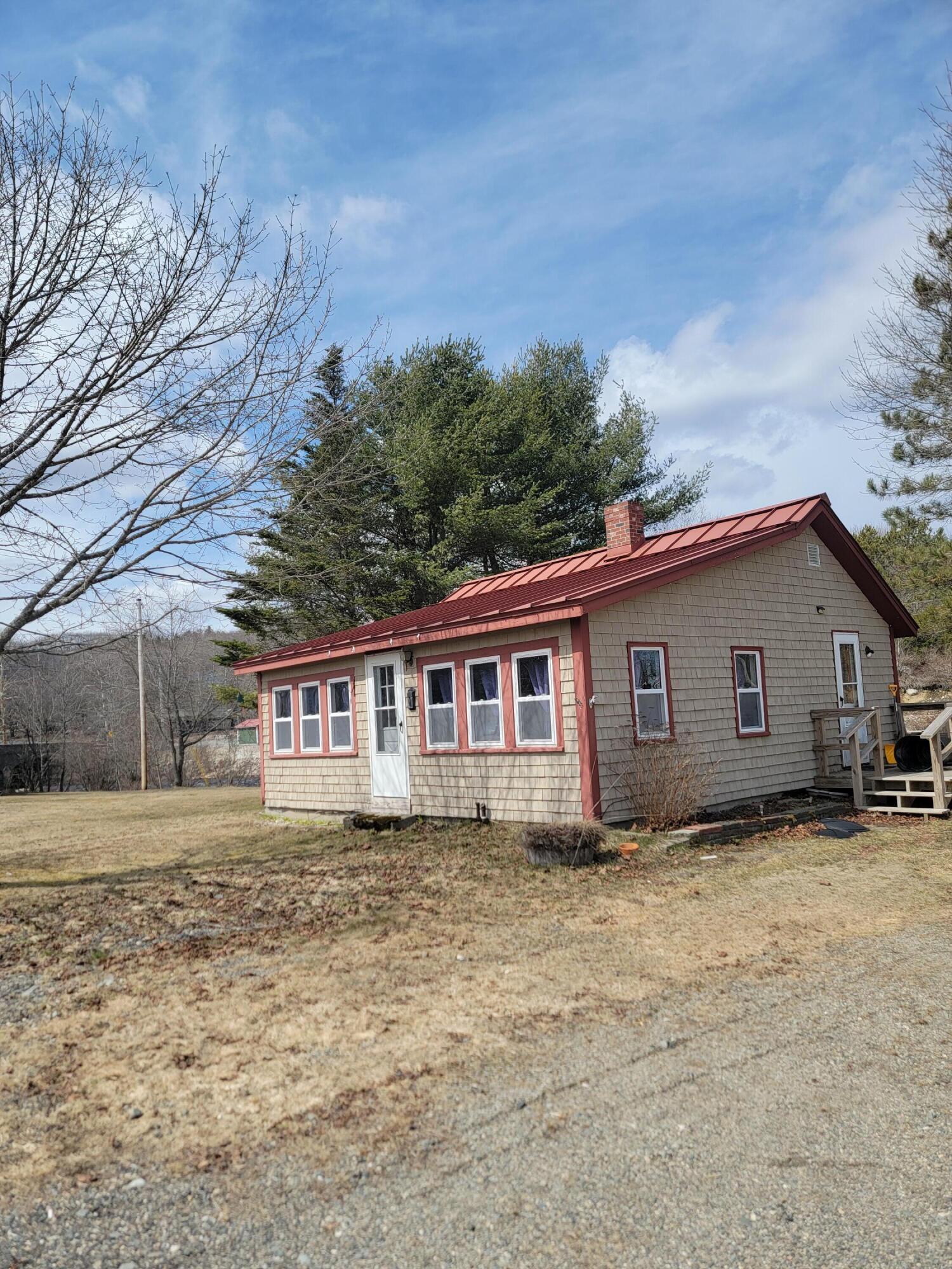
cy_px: 634
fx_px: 880
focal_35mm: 24
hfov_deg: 56.8
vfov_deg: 71.6
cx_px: 476
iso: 16
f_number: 1.8
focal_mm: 6.7
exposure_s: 1/1058
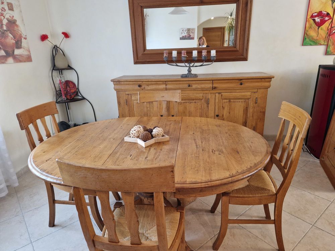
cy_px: 126
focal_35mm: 23
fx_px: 223
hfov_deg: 73.9
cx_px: 168
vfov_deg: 58.9
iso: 500
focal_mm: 5.4
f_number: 1.8
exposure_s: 1/100
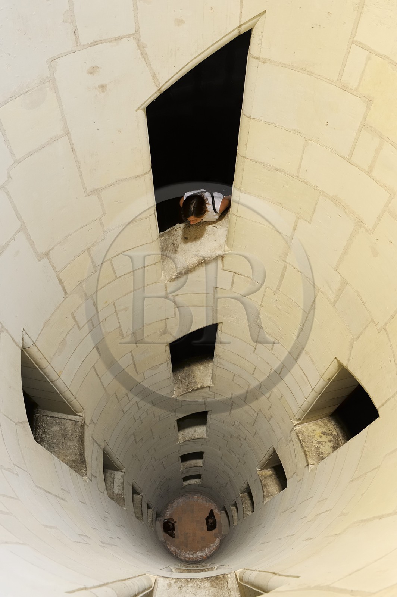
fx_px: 481
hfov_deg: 44.9
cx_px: 198
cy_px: 298
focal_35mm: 29
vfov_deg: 63.7
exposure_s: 1/160
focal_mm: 29
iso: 800
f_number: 9
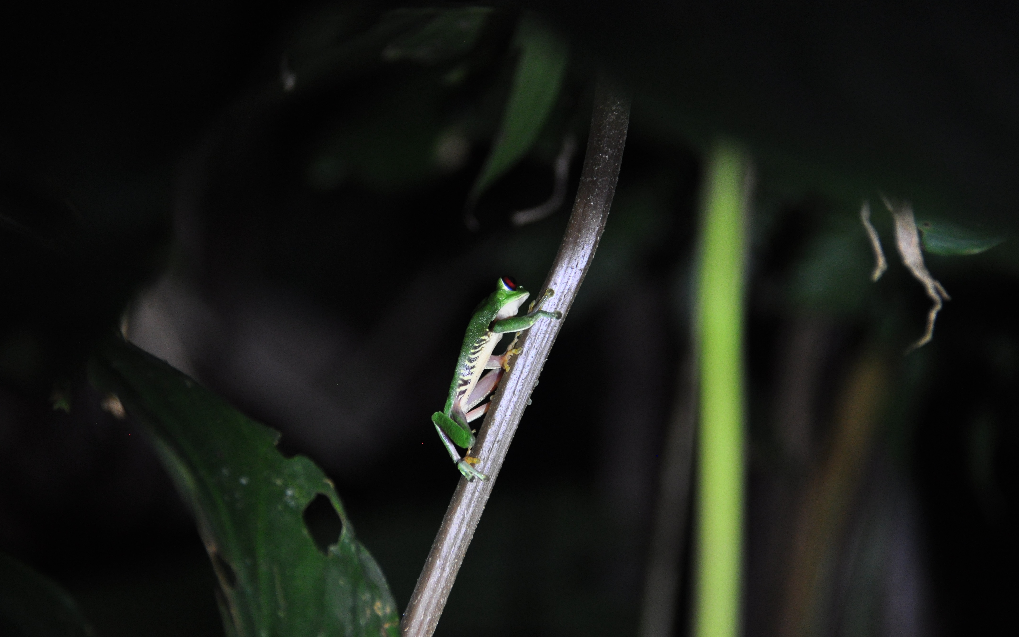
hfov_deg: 4.6
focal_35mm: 459
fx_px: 12747
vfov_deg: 2.9
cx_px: 509
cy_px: 316
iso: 800
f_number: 5.6
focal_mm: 300
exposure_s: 1/60
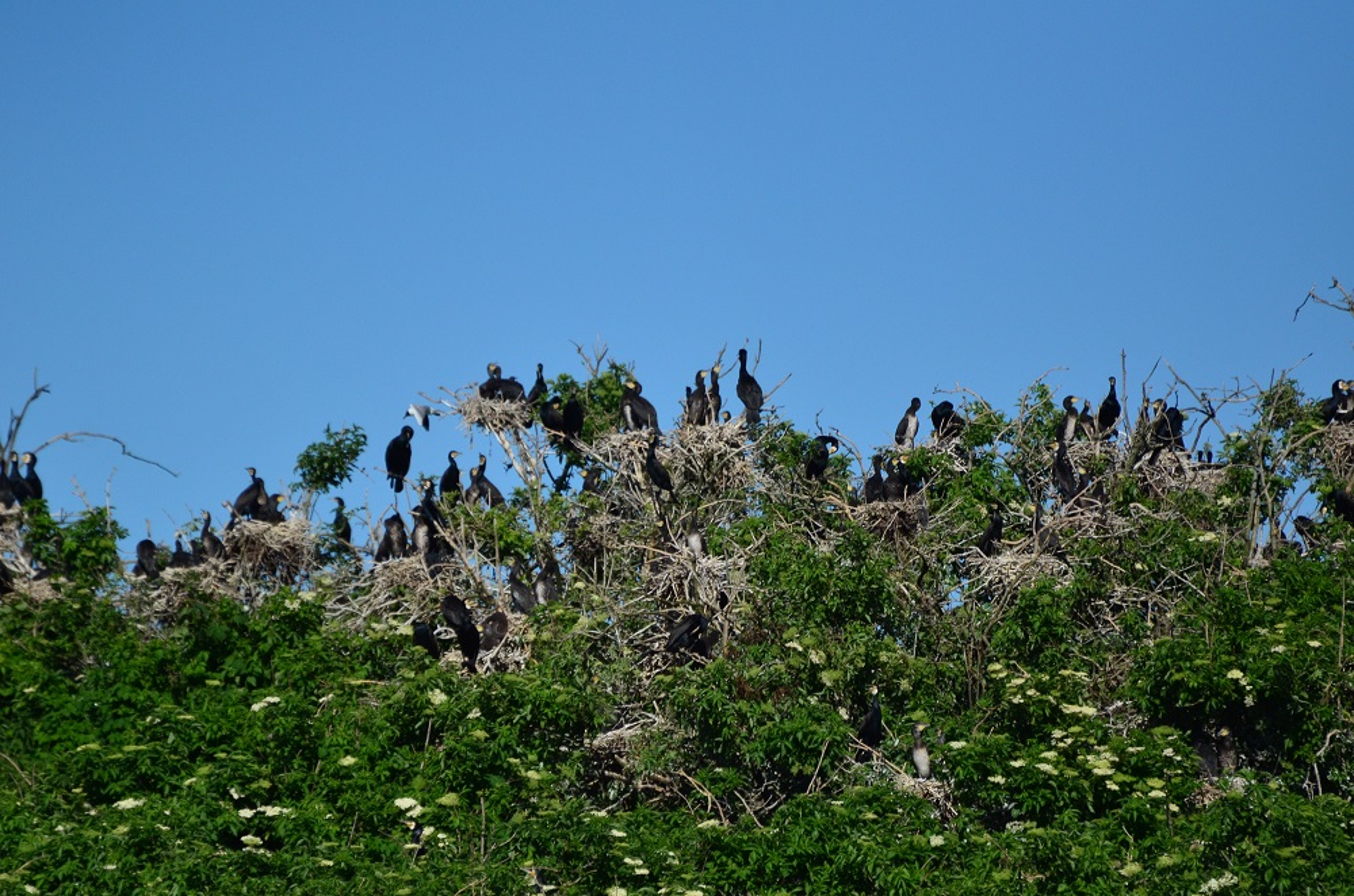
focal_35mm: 450
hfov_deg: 4.6
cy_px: 448
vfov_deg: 3.0
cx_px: 677
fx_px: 16887
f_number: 5.6
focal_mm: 300
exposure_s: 1/8000
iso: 640
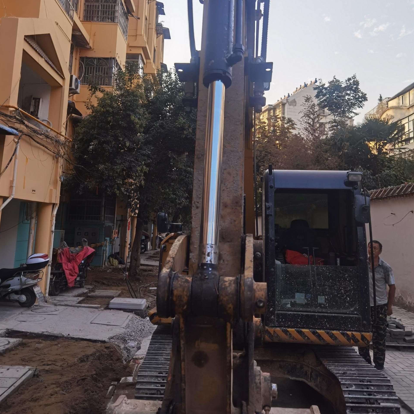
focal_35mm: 32
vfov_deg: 50.4
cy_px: 148
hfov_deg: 51.1
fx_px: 433
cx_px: 206
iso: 50
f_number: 1.9
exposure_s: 1/2000
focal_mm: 6.71
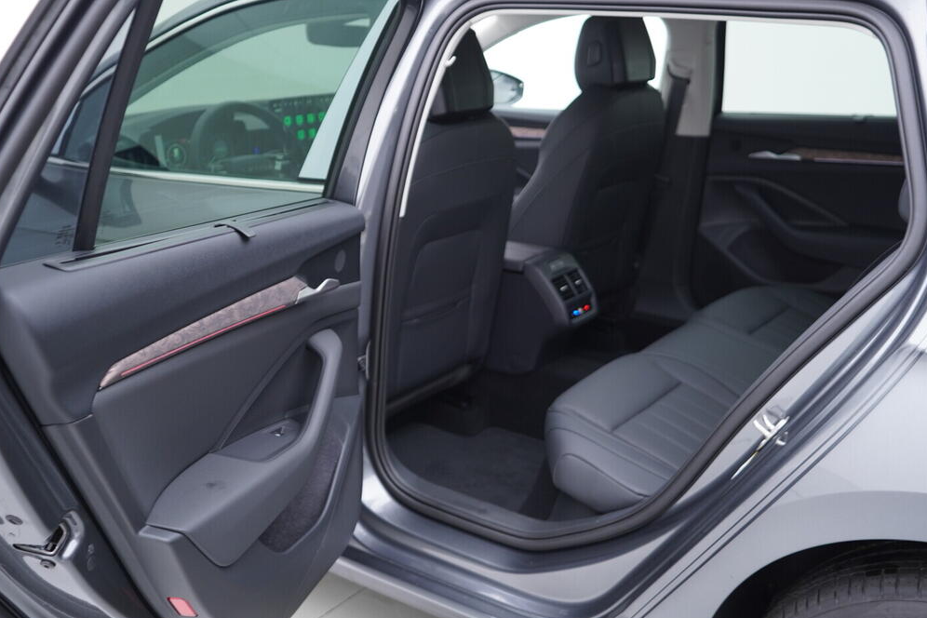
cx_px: 468
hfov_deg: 51.9
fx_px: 953
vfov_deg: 35.9
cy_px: 309
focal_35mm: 37
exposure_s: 1/40
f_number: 2.8
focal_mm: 24
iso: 200
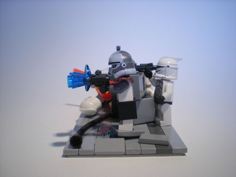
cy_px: 88
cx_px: 118
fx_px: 259
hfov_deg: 49.0
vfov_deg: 37.7
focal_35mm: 38
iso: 78
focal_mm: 6.3
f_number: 3.1
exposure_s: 1/69.4
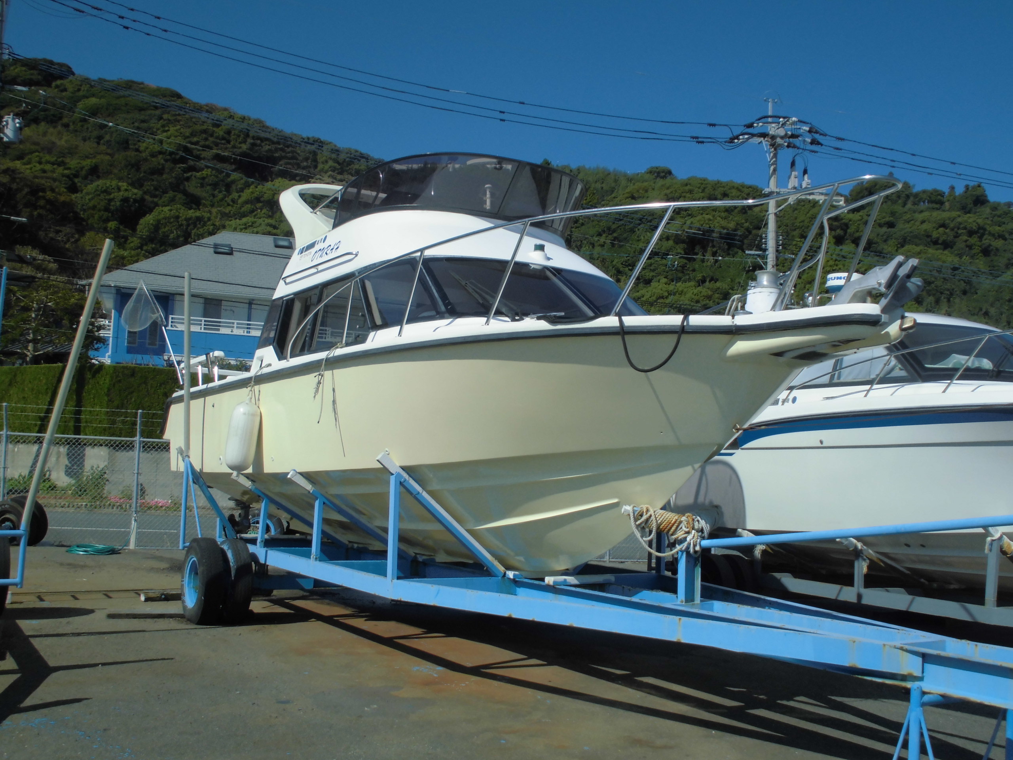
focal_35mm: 38
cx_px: 506
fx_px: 1112
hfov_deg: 49.0
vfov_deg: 37.7
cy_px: 380
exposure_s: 1/1000
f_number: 4.2
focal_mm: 6.9
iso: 100
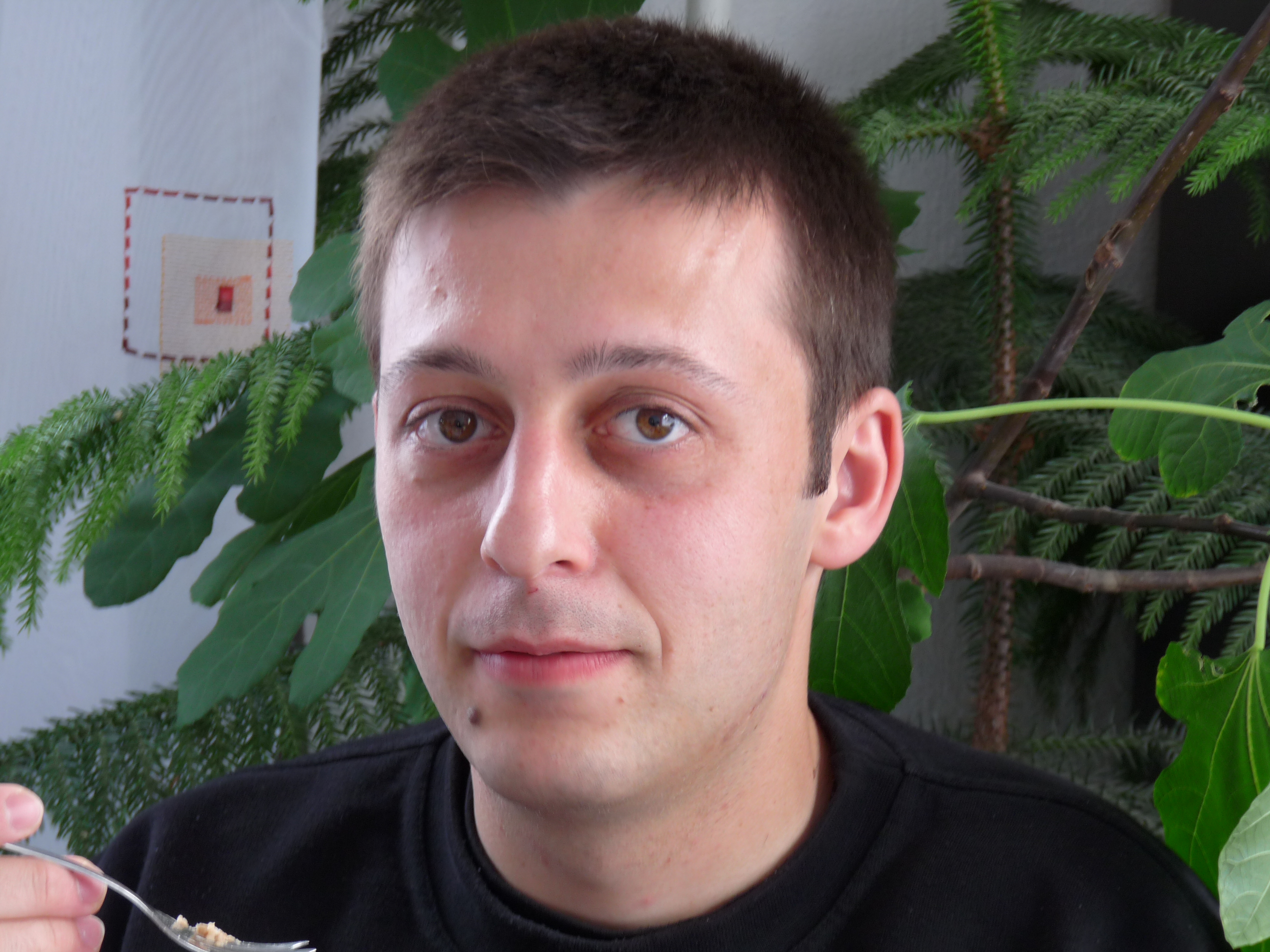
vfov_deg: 9.9
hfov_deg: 13.2
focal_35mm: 150
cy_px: 476
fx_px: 5503
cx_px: 635
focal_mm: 26.7
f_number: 3.7
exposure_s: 1/10
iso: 100
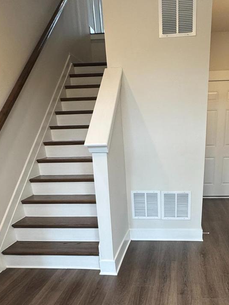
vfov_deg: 56.8
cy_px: 231
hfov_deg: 45.9
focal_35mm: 30
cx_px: 157
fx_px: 265
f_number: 2.2
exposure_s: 1/120
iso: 200
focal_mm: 2.22
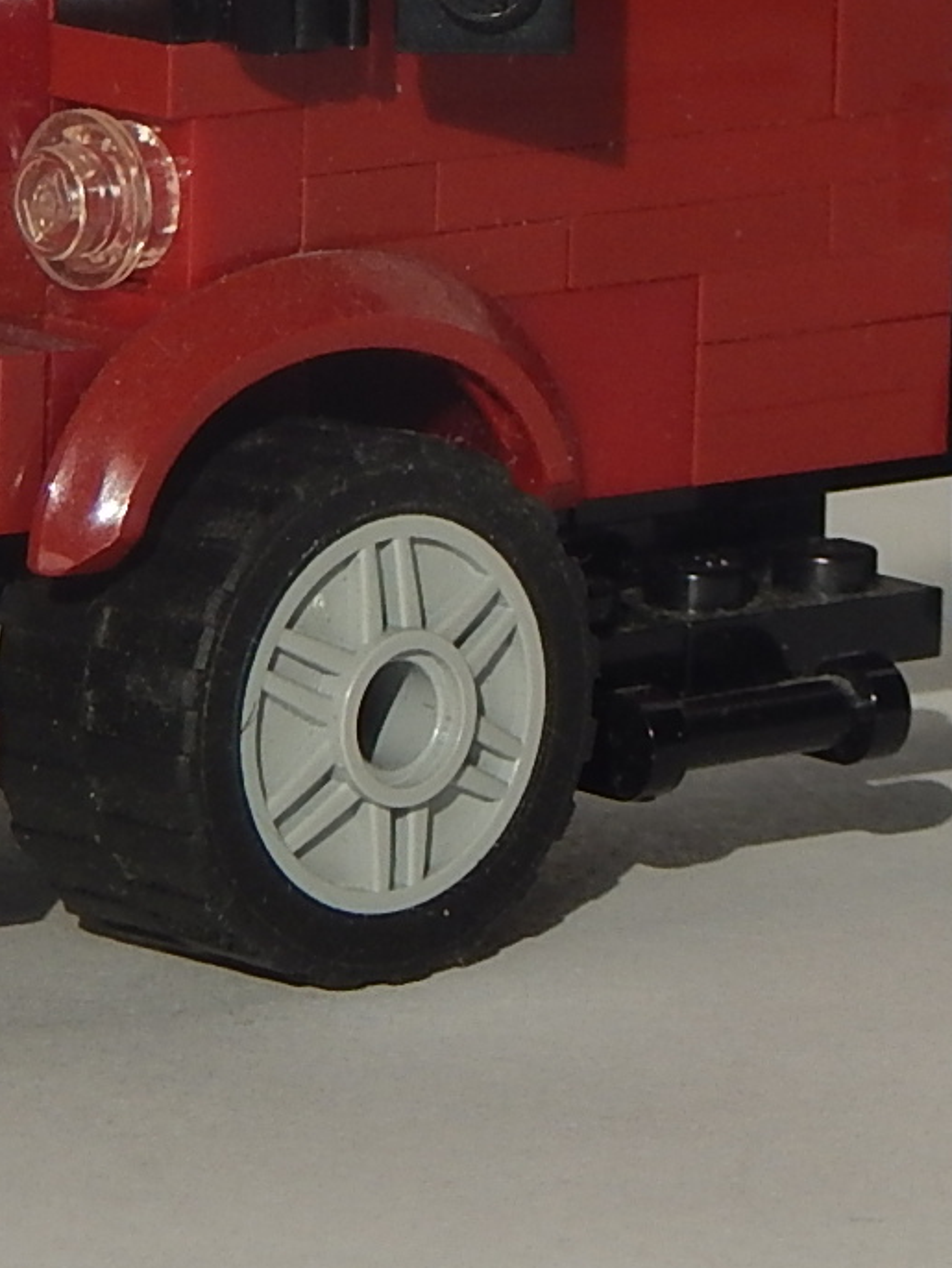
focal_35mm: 437
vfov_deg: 4.5
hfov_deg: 3.4
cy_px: 179
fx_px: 16014
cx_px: 878
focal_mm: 23.4
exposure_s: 1/1250
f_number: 4.8
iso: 125
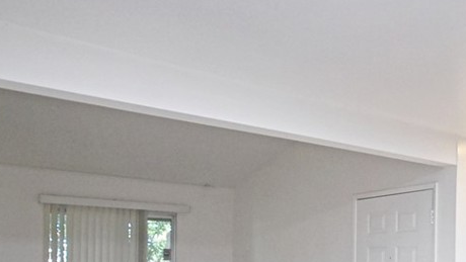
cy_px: 257
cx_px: 309
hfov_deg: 55.5
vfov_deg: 31.4
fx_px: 433
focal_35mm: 35
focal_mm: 10
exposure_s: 1/30
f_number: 4
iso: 640
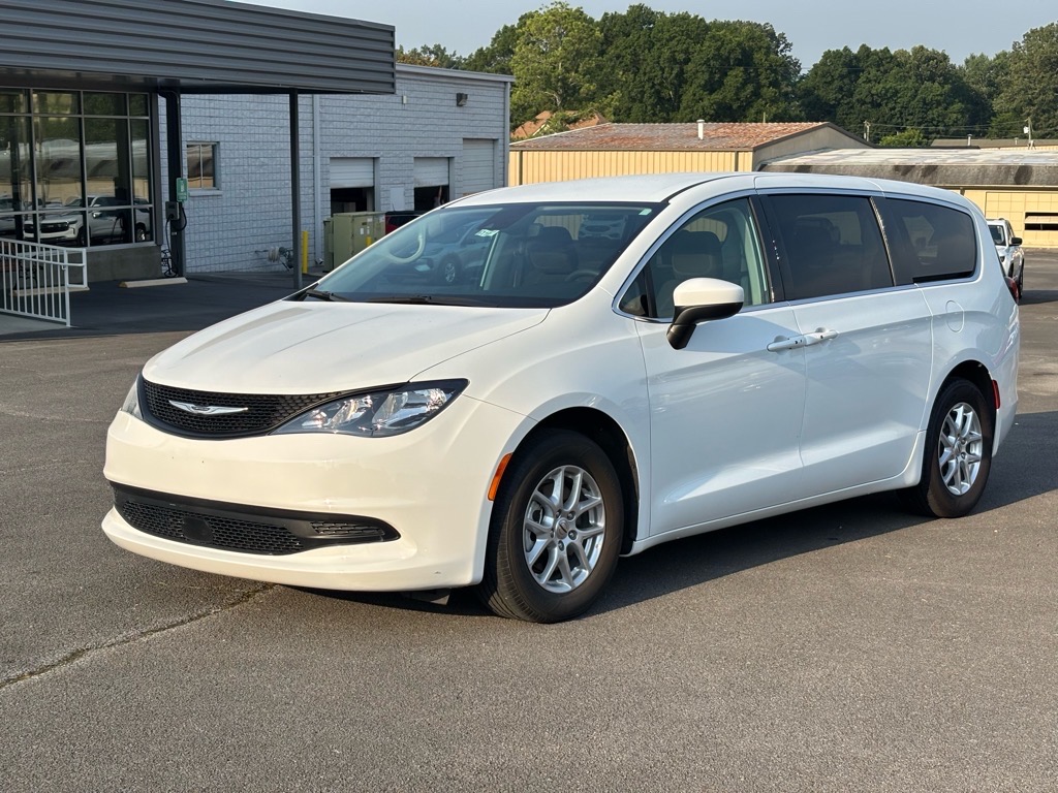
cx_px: 529
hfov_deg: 36.8
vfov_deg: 28.0
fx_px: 1589
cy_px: 396
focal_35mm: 52
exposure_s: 1/2288
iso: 32
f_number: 1.6
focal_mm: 5.96
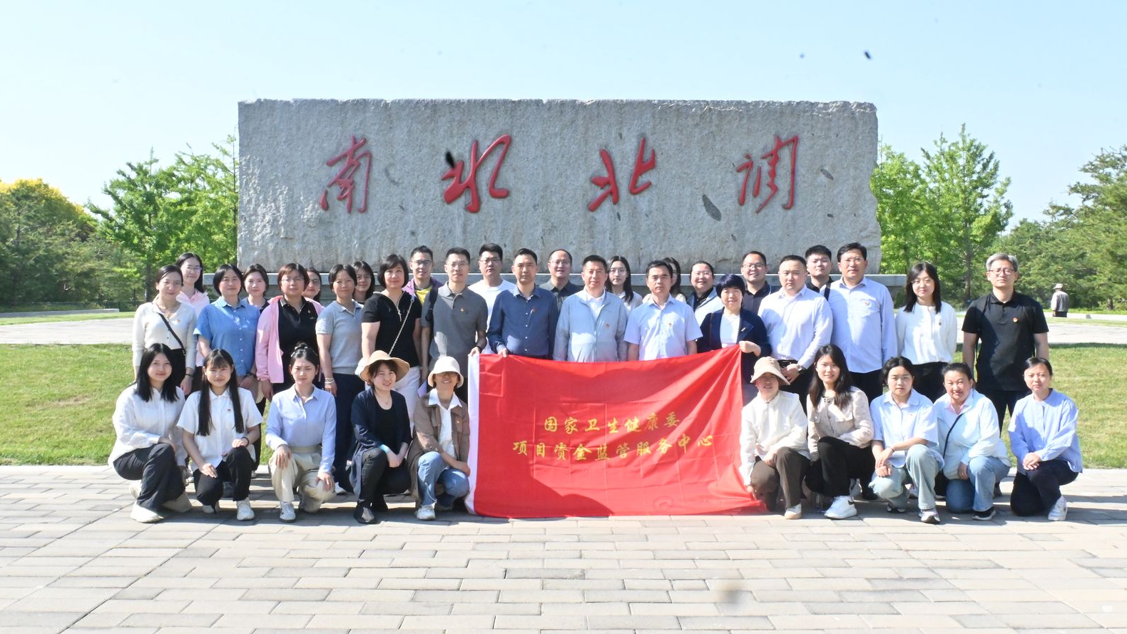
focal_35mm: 35
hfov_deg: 56.6
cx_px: 557
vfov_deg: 33.7
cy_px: 278
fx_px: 1046
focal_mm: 22
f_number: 25
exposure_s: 1/400
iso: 3200
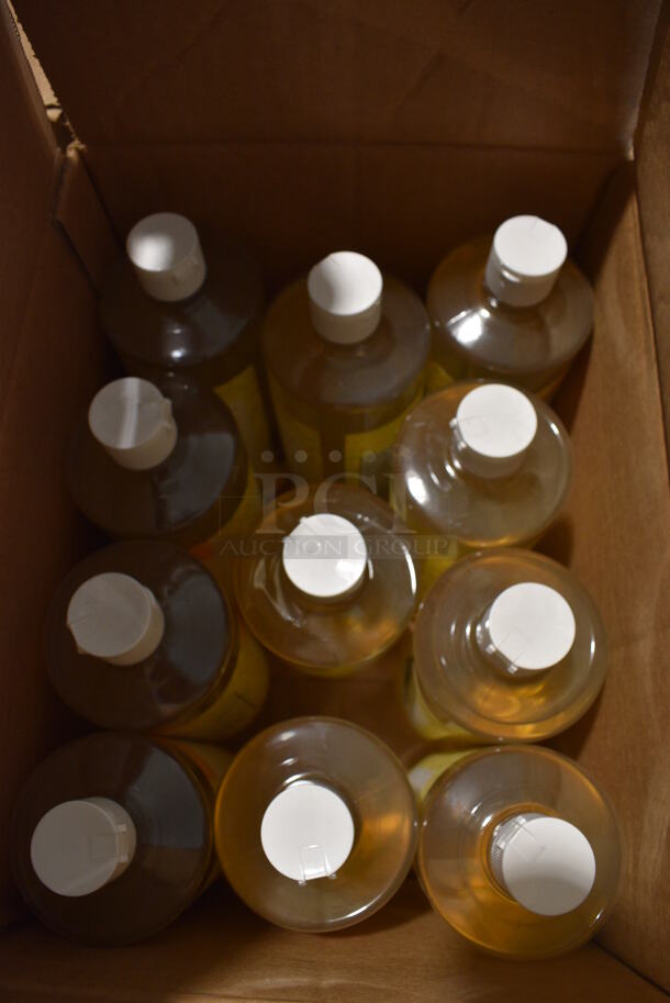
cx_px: 335
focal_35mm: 27
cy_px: 502
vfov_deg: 67.3
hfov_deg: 48.0
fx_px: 753
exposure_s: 1/60
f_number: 5.6
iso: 800
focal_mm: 18
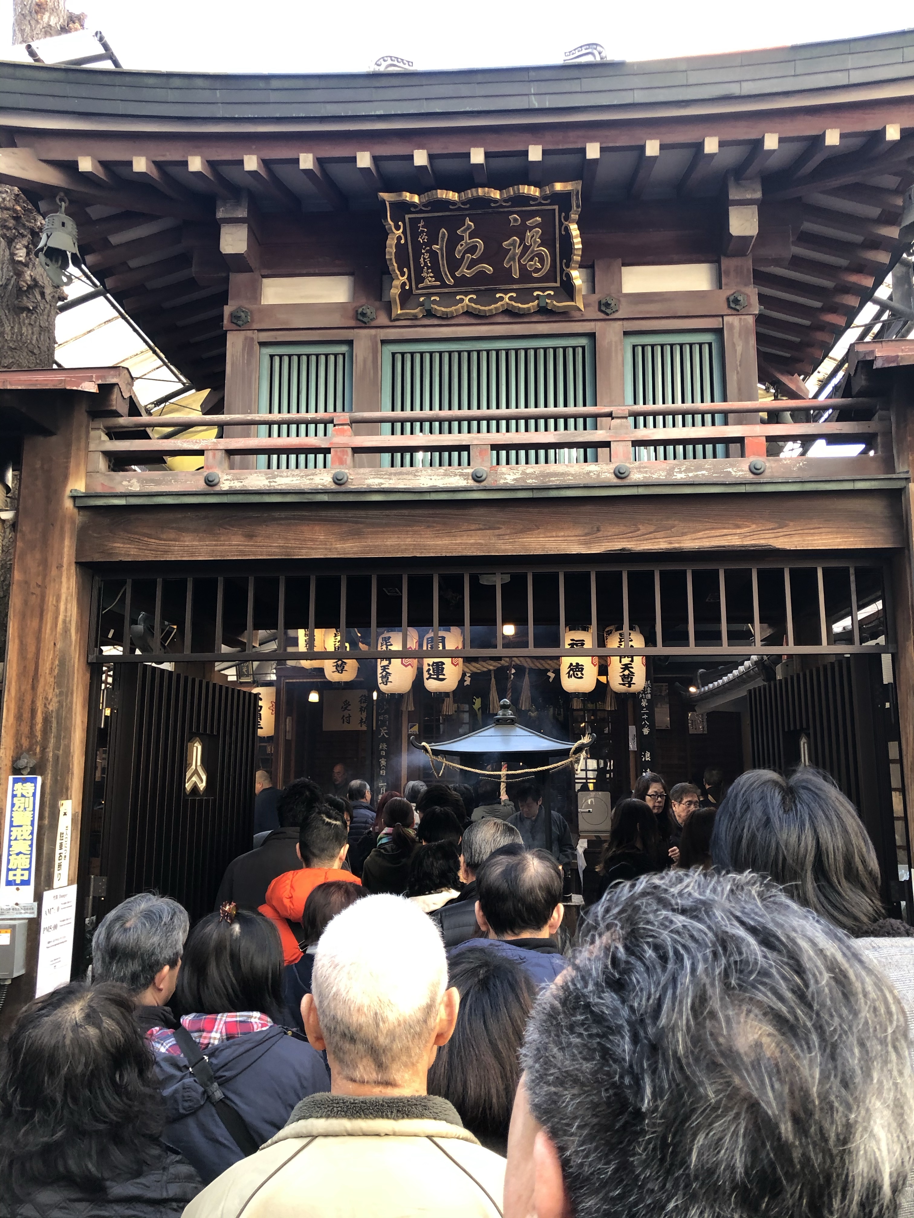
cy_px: 609
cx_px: 457
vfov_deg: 63.4
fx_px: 986
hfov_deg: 49.7
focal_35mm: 28
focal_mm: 3.99
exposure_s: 1/30
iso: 25
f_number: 1.8
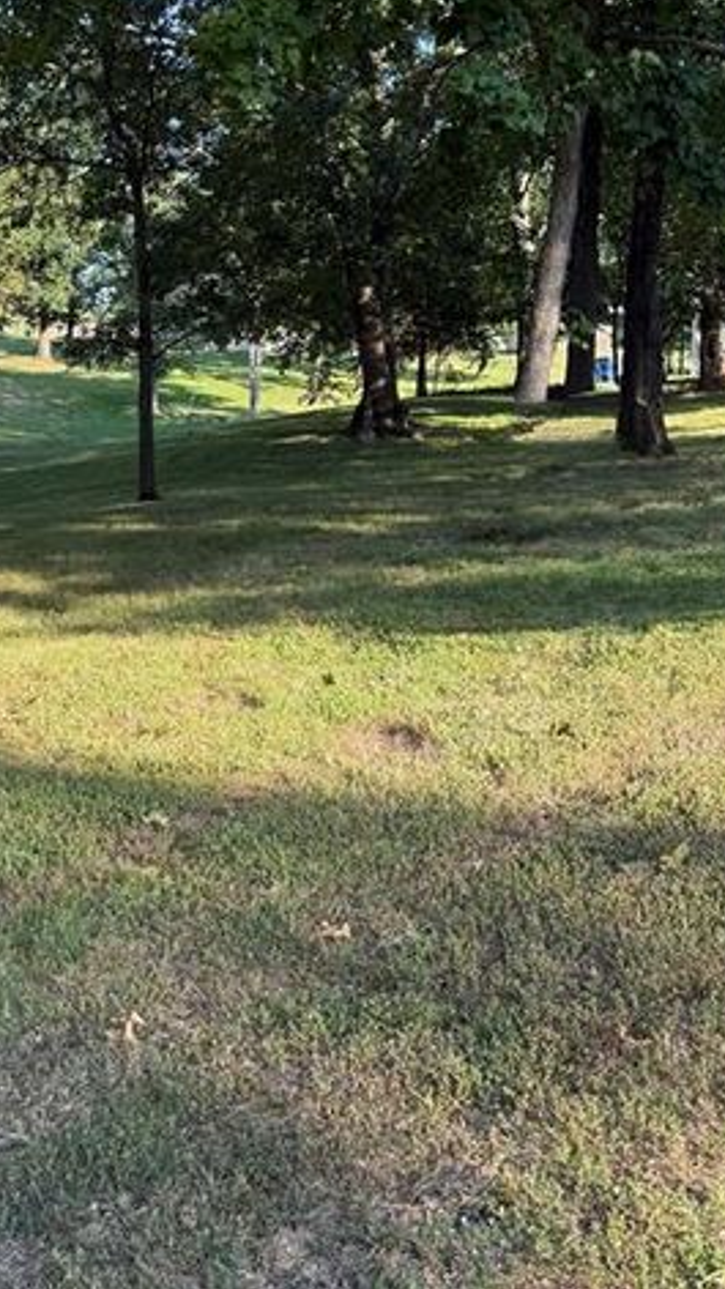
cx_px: 137
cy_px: 456
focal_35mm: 37
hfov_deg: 31.1
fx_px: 1264
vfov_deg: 53.2
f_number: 1.78
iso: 80
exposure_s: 1/580
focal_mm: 6.76
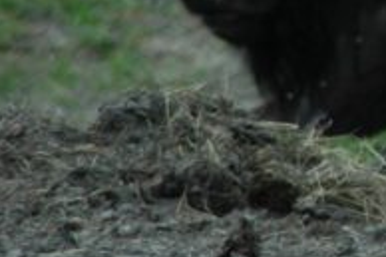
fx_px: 20644
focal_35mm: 1927
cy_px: -189
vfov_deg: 0.7
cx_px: 778
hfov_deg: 1.1
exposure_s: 1/1250
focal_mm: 300
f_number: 5.6
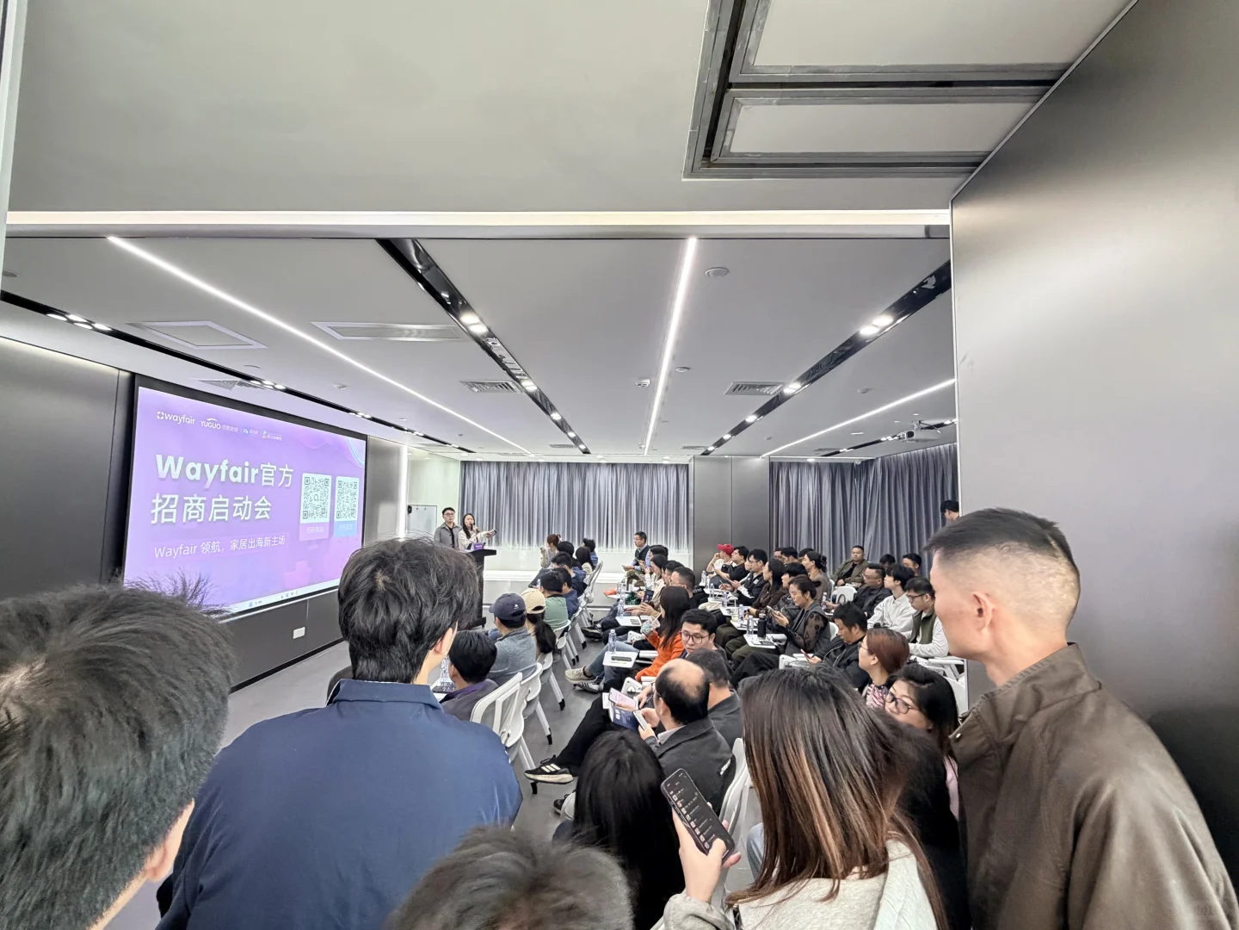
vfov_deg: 85.7
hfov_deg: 102.1
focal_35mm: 14
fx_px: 501
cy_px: 465
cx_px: 620
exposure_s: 1/50
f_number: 2.2
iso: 200
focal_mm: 2.22
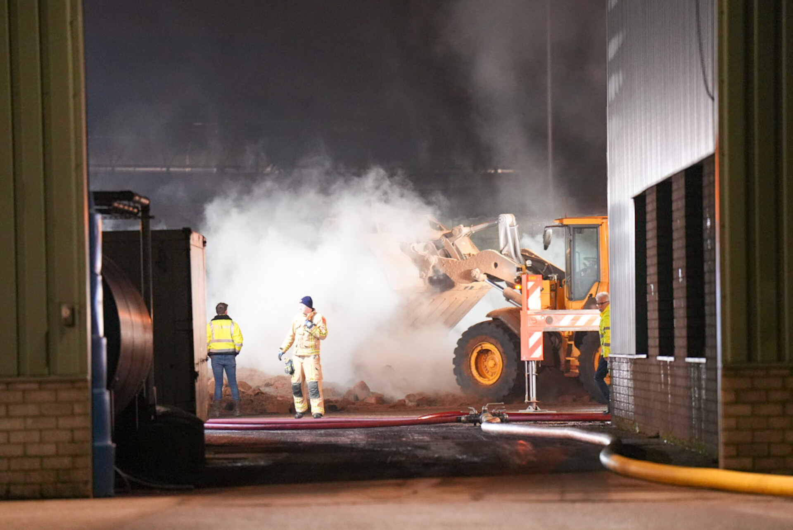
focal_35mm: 200
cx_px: 396
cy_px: 265
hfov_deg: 10.3
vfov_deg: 6.9
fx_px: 4409
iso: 6400
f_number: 2.8
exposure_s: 1/125
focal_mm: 200
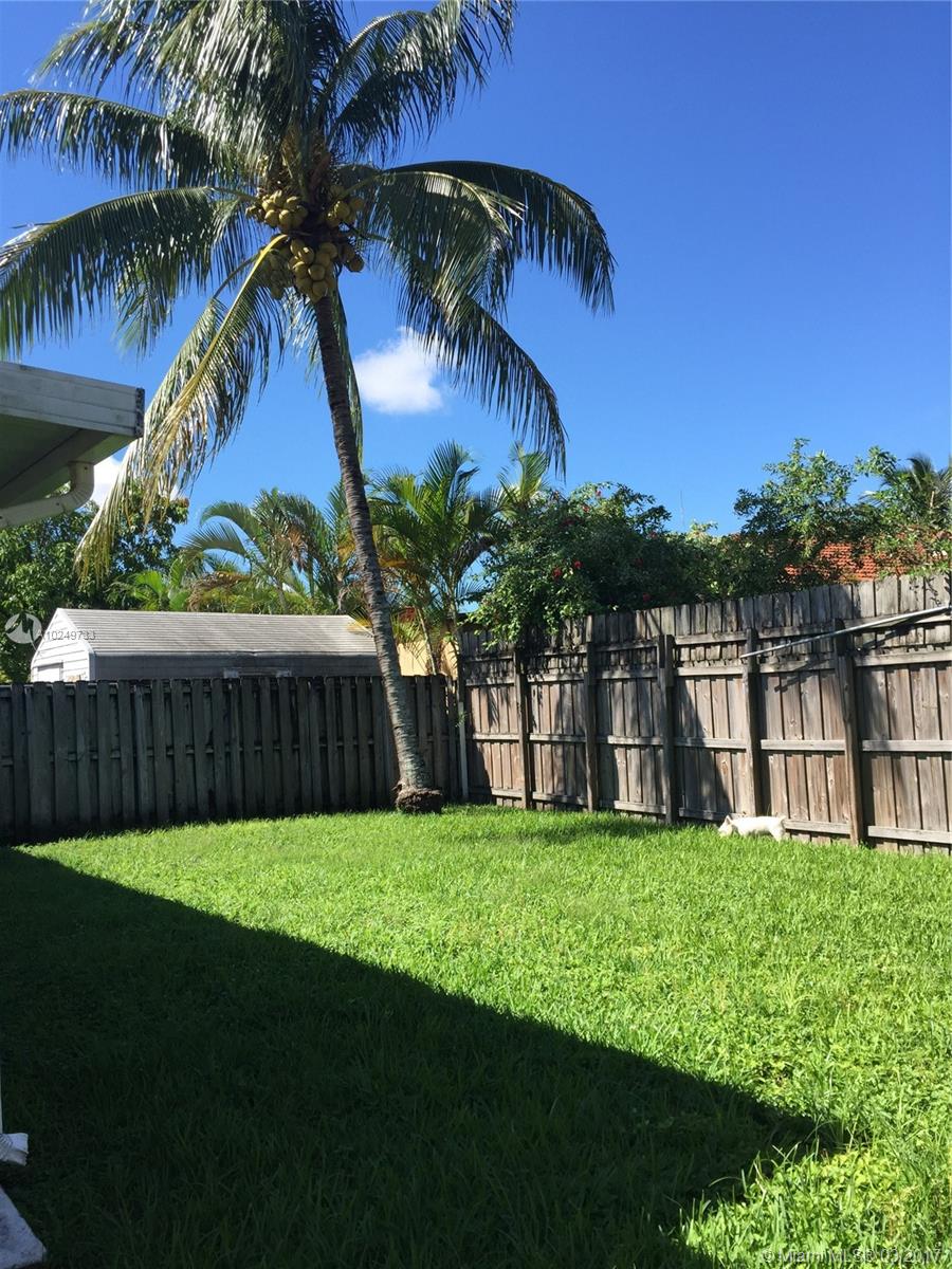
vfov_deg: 61.7
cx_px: 476
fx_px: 1063
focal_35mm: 29
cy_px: 634
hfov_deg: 48.2
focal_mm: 4.15
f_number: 2.2
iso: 32
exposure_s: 1/1130
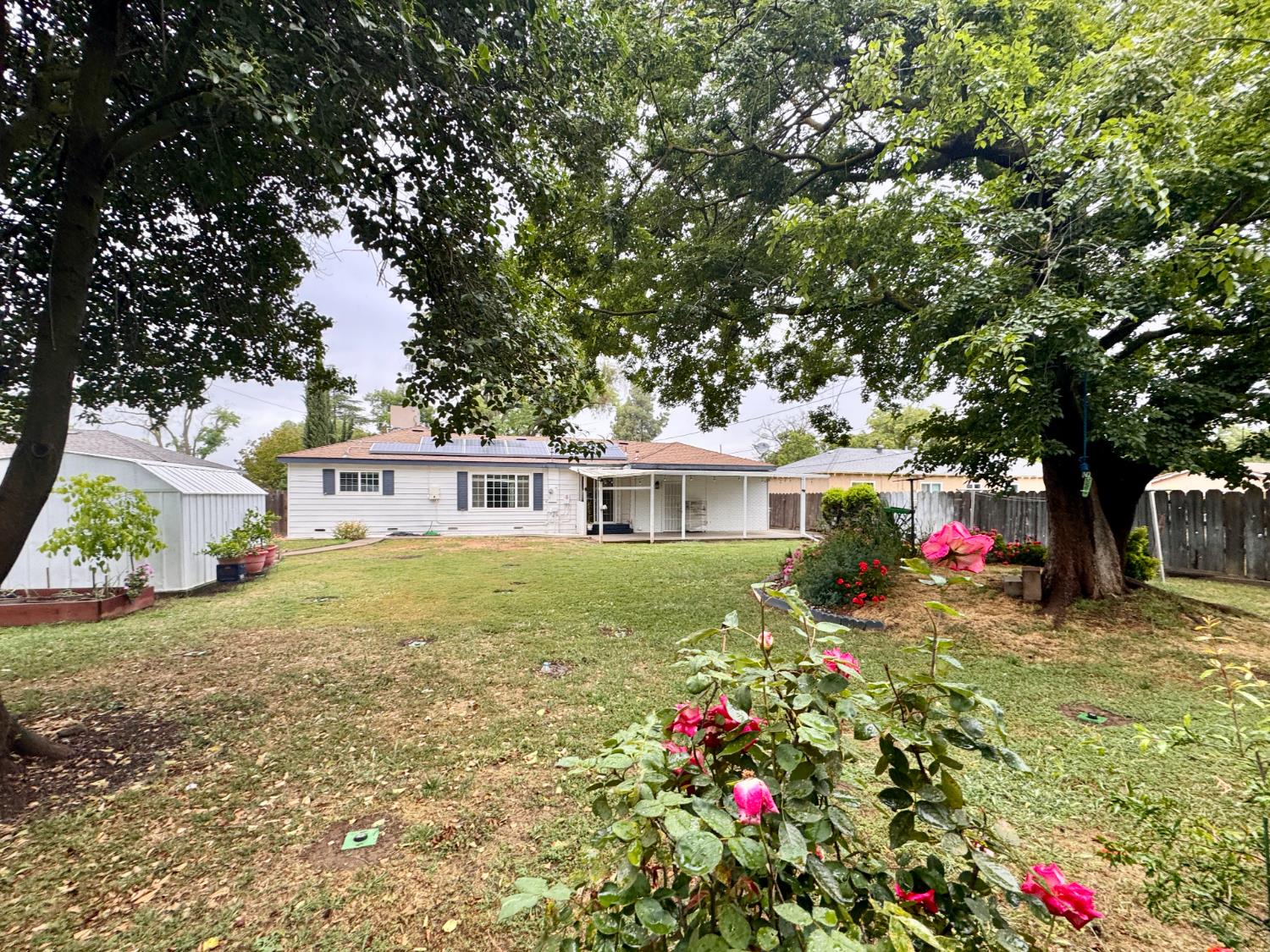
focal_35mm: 14
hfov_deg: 102.1
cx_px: 635
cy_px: 476
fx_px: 514
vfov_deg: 85.7
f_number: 2.2
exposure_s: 1/143
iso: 40
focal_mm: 2.22
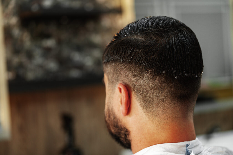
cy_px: 78
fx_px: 583
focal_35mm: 90
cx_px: 116
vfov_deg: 15.2
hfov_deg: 22.6
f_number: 3.2
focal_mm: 90
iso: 1000
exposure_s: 1/160
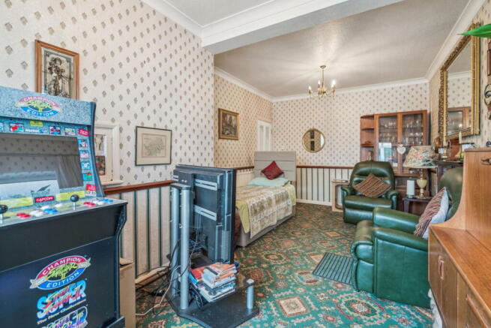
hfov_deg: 96.7
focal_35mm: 16
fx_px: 218
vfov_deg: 73.8
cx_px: 246
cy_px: 164
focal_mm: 16
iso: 640
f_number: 5.6
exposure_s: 1/25
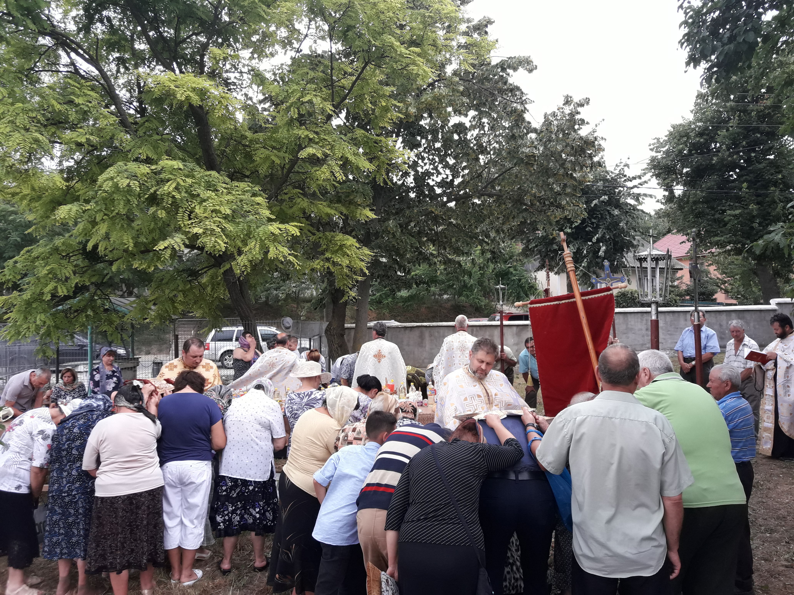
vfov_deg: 49.7
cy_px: 298
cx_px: 397
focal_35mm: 28
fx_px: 642
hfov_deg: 63.4
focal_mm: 3.7
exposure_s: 1/156
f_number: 1.9
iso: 40
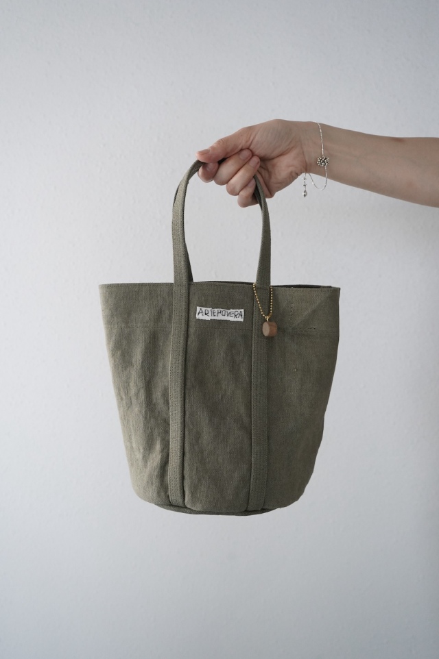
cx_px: 220
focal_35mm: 33
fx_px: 604
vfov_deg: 57.3
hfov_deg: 39.9
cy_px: 330
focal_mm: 33
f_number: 5.6
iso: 5000
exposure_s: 1/200
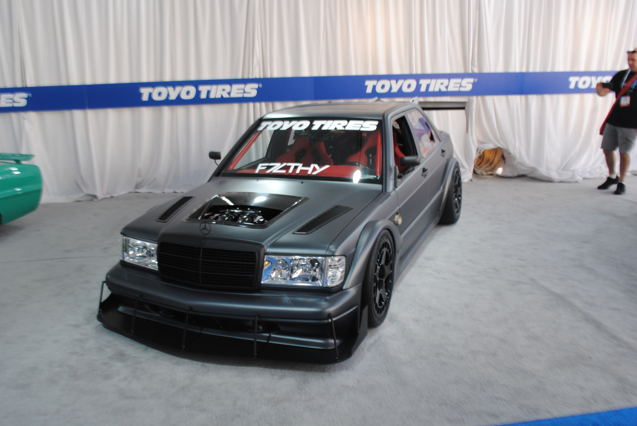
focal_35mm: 30
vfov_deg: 43.7
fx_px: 531
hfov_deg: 61.8
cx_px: 302
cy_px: 232
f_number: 5.6
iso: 200
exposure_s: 1/125
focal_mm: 18
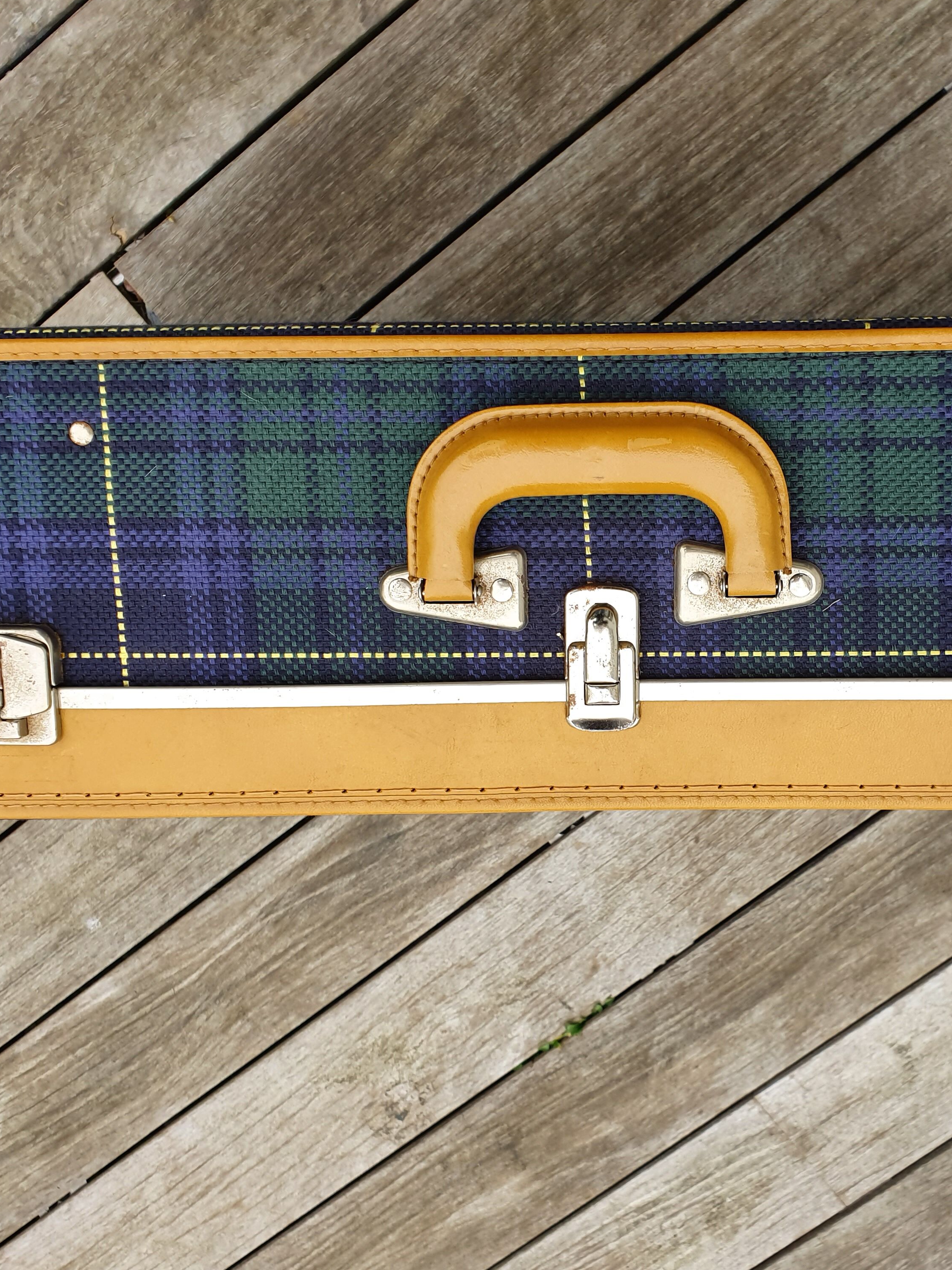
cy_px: 636
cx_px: 606
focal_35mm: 35
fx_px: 1284
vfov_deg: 52.6
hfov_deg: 40.4
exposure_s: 1/120
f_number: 2.4
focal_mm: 4.32
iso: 80
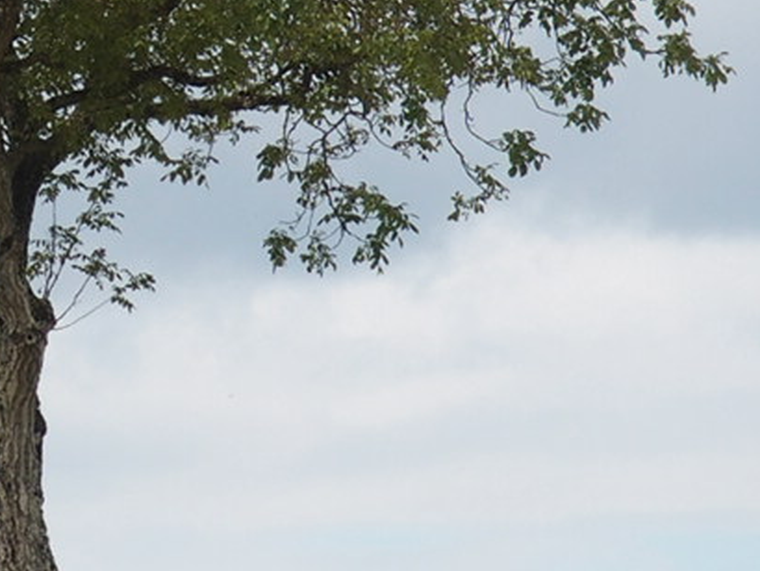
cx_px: -54
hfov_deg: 2.1
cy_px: 52
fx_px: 20562
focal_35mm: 936
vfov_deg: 1.6
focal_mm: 64.3
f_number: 4
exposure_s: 1/800
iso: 100
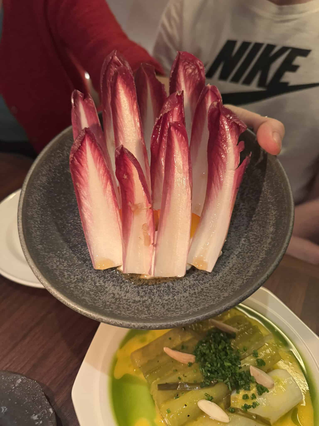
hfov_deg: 56.8
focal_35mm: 24
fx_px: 295
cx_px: 160
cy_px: 213
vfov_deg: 71.6
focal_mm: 6.8
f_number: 1.8
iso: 800
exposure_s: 1/50
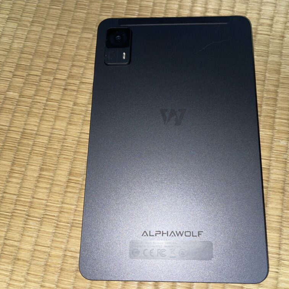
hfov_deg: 53.8
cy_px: 144
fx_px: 283
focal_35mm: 30
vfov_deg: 54.0
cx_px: 165
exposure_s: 1/51
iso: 32
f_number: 1.6
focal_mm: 5.1
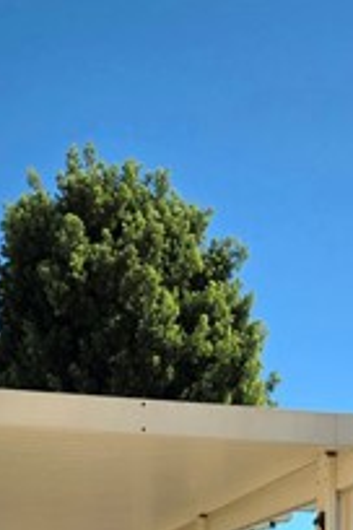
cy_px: 746
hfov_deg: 18.2
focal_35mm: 75
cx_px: 187
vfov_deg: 23.0
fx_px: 1103
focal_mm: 5.4
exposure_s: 1/3333
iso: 25
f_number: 1.8
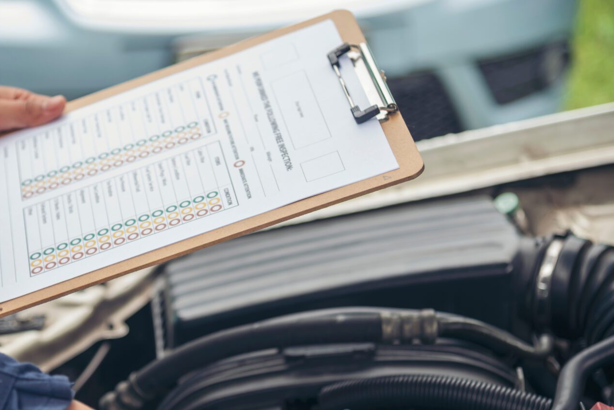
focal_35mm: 114
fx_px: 1945
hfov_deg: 17.9
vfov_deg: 12.0
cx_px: 174
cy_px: 277
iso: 250
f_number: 4
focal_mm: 75
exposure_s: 1/250
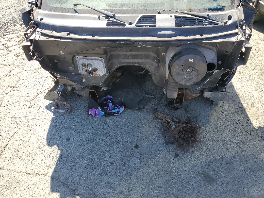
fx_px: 198
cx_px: 132
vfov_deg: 53.1
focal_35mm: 26
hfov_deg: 67.3
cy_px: 99
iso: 50
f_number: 1.5
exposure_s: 1/769
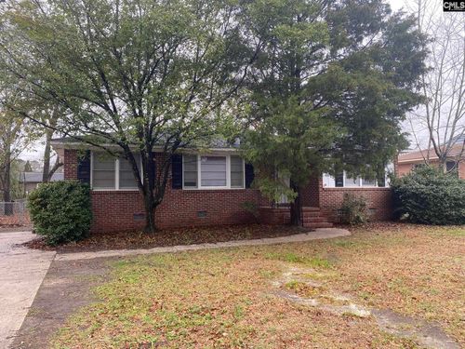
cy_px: 174
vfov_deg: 53.1
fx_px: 349
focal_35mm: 26
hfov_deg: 67.3
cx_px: 232
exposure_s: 1/228
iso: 32
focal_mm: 4.25
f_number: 1.8
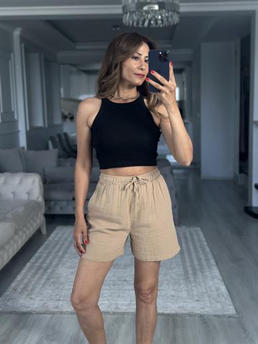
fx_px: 477
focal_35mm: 48
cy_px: 172
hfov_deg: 30.3
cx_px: 129
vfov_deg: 39.6
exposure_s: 1/125
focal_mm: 6.86
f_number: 1.78
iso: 80
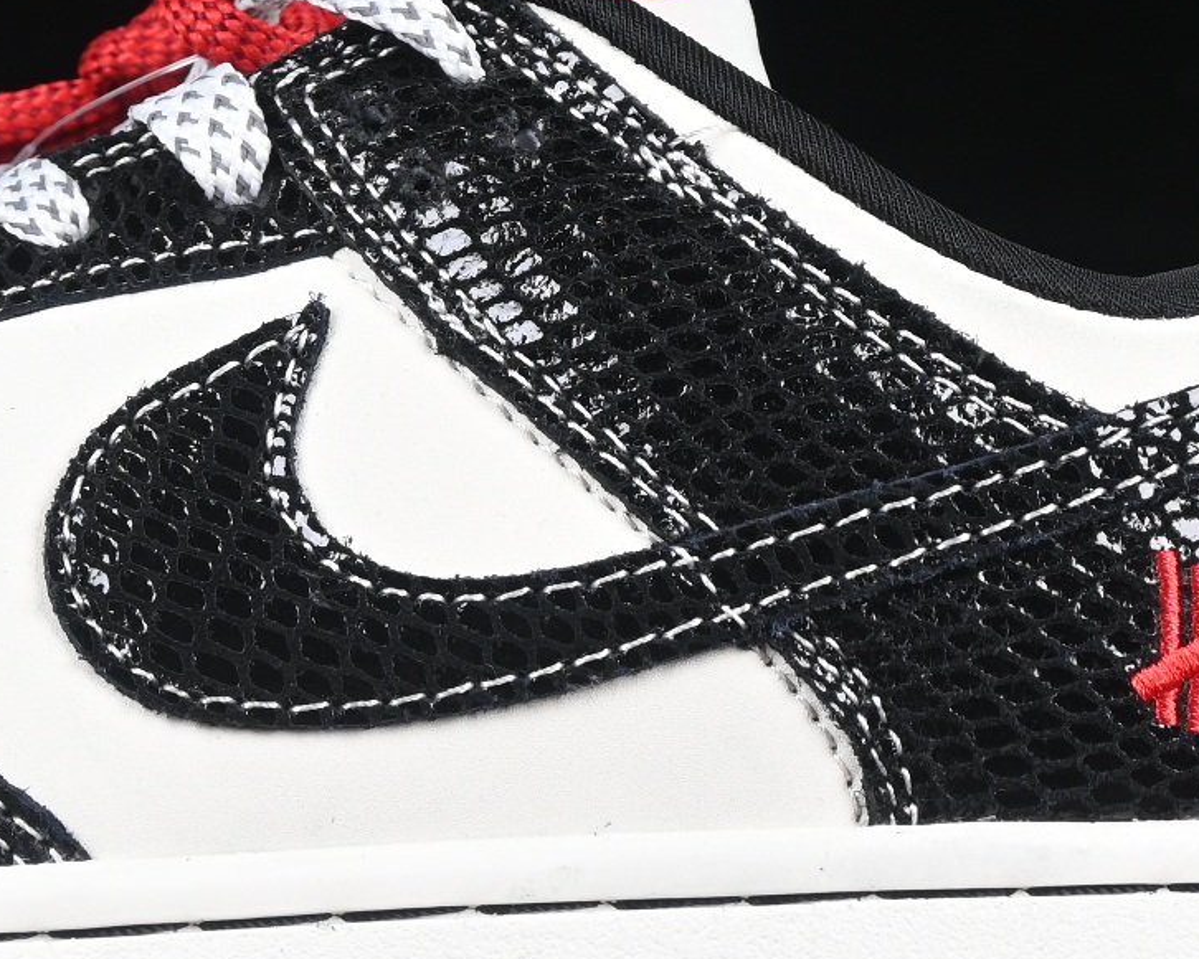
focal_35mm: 270
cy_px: 191
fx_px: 9582
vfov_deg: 5.7
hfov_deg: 7.1
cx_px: 188
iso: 160
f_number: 6.3
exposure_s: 1/60
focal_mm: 50
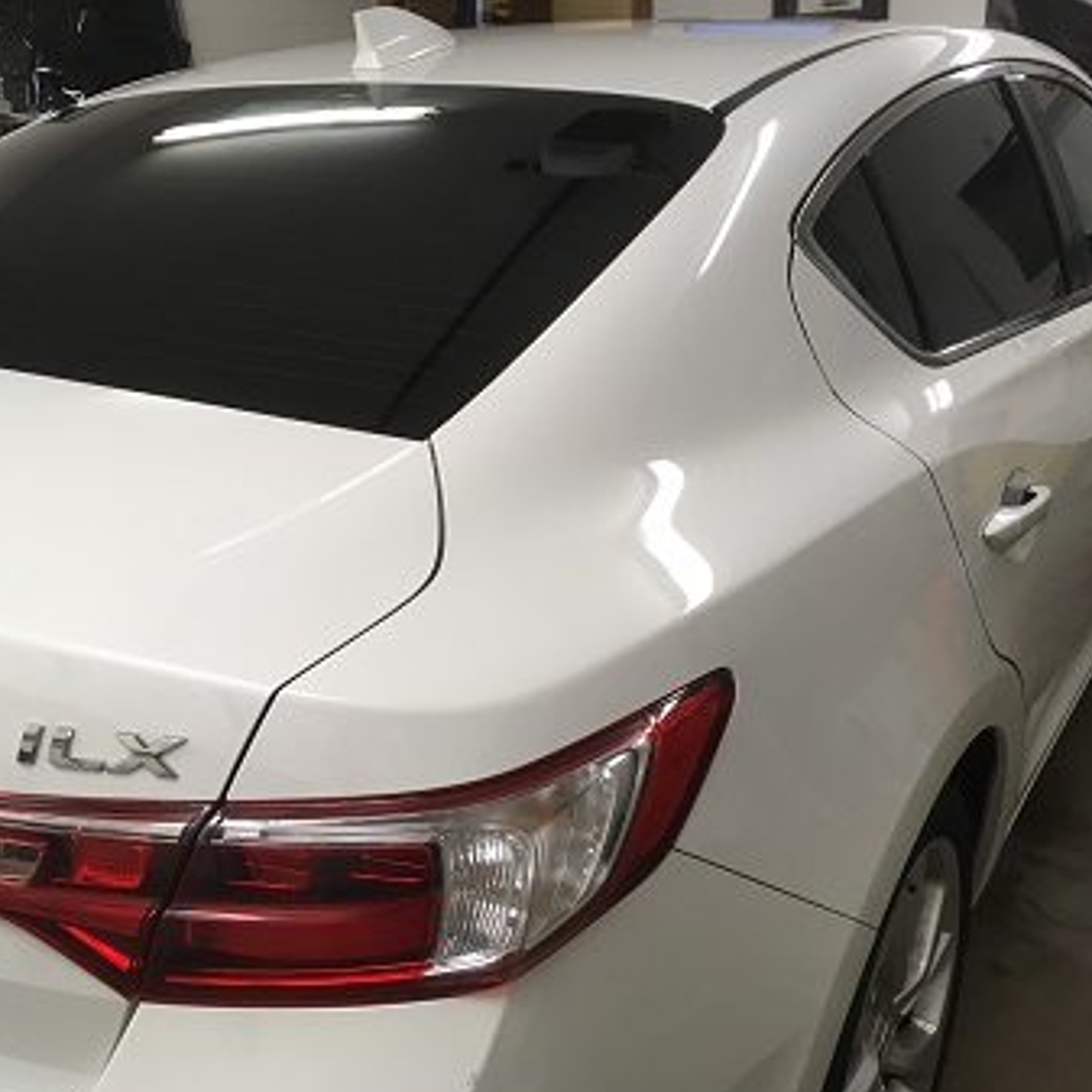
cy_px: 556
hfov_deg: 47.2
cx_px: 522
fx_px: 1249
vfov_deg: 47.2
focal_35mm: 35
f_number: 2.2
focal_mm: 4.15
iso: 25
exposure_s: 1/30
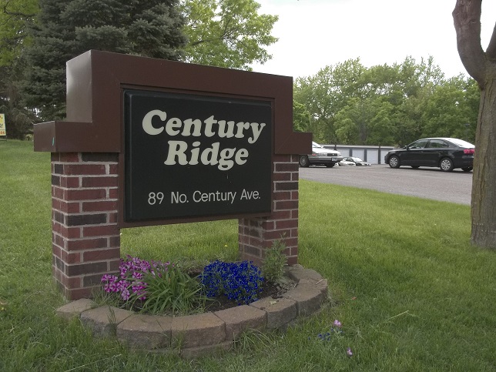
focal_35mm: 33
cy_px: 186
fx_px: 473
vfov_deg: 42.9
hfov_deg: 55.4
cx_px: 248
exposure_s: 1/250
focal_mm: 5.9
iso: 80
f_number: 3.3
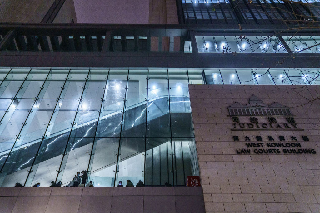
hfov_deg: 57.2
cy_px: 106
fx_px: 293
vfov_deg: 40.0
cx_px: 160
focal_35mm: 33
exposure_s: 1/160
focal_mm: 33
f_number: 2.8
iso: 4000
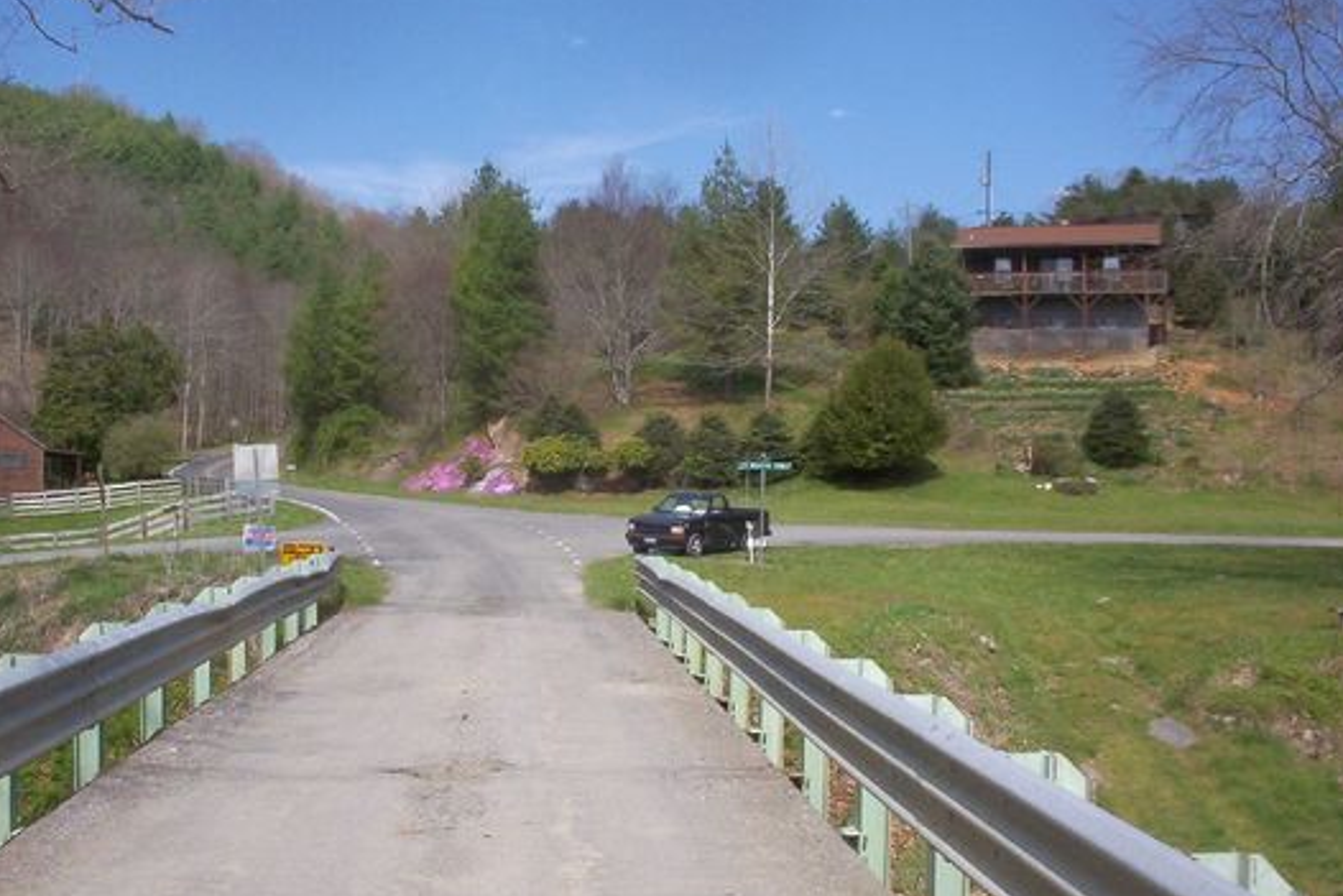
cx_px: 669
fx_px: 1530
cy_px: 491
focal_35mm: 41
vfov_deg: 32.6
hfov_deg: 47.4
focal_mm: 6
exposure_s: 1/338
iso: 100
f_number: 8
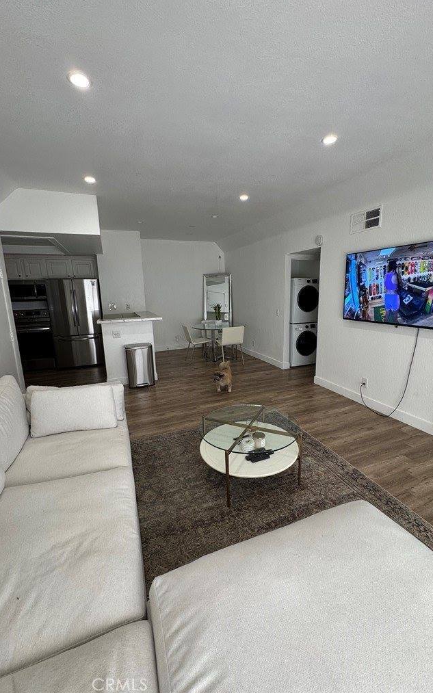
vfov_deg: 101.5
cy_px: 344
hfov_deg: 74.7
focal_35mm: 15
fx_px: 283
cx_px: 228
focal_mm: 2.22
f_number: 2.2
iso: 125
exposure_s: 1/120
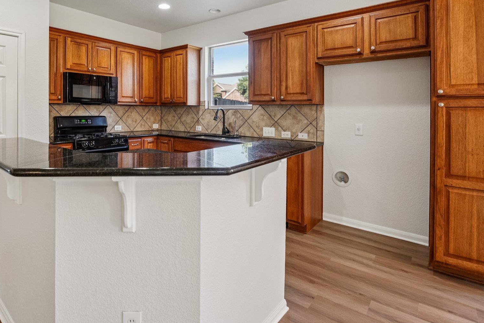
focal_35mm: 20
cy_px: 112
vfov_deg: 60.5
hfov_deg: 82.9
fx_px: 270
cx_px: 197
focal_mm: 14.8
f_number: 8
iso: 400
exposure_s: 1/20
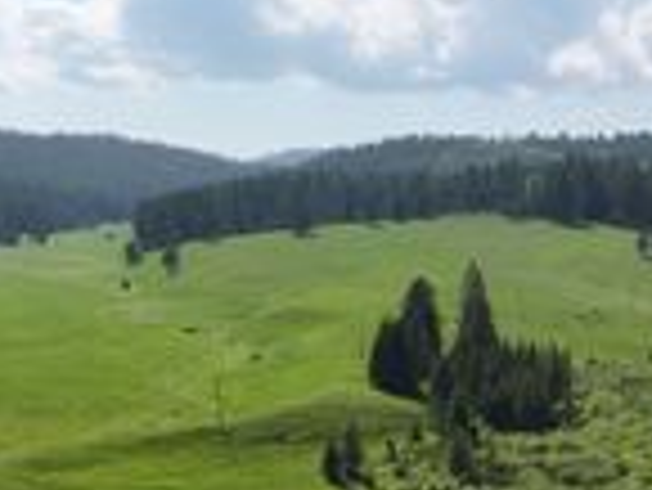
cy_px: 616
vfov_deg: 19.3
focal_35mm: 71
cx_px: 522
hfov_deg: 26.9
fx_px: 1338
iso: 180
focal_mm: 12.29
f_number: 2.8
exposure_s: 1/4000
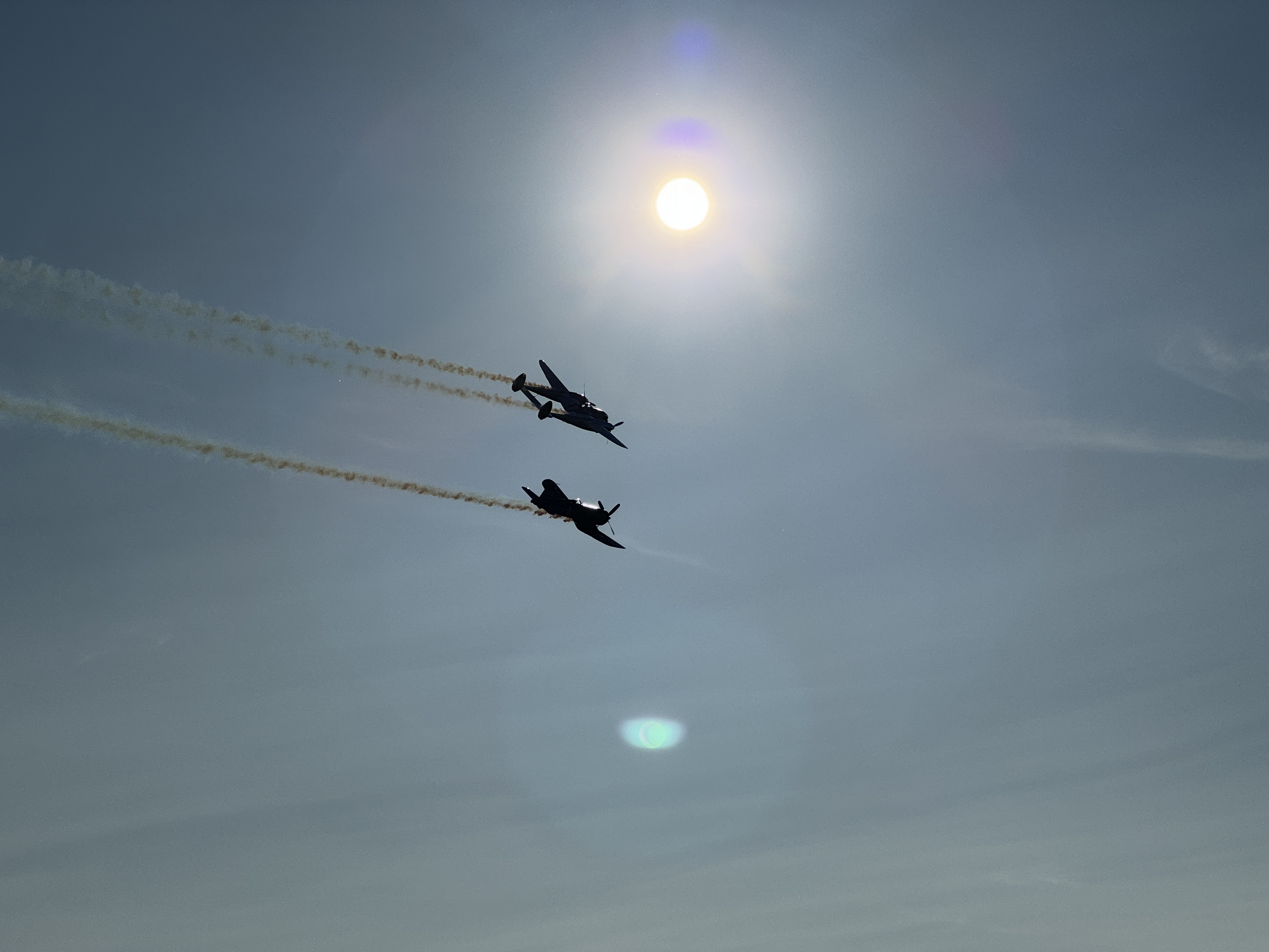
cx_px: 634
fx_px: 2823
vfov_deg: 19.1
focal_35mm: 77
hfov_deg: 25.3
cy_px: 476
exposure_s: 1/7937
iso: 25
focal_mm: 9
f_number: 2.8
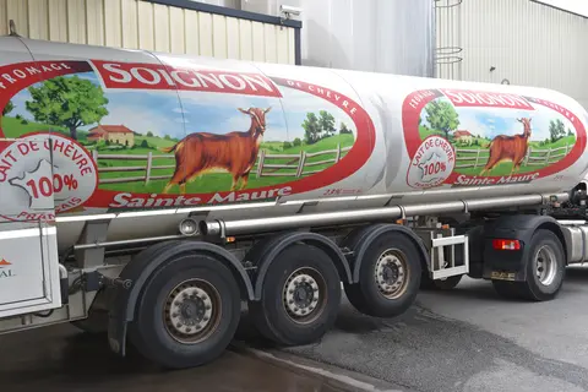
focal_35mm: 38
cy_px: 196
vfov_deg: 35.1
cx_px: 294
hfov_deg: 50.7
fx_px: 621
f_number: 8
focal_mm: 38
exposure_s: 1/160
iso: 250
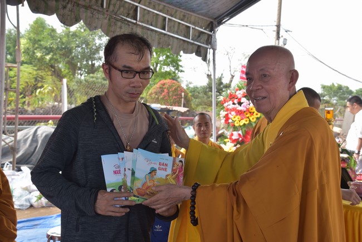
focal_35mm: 46
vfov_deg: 29.3
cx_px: 181
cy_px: 121
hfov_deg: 42.7
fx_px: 463
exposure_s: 1/250
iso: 400
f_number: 8
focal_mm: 46
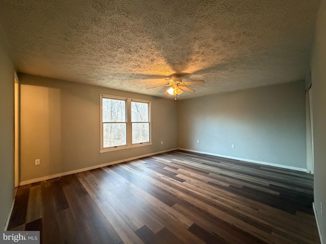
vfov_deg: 85.7
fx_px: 132
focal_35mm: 14
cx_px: 163
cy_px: 122
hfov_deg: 102.1
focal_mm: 2.22
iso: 1000
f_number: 2.2
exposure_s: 1/60
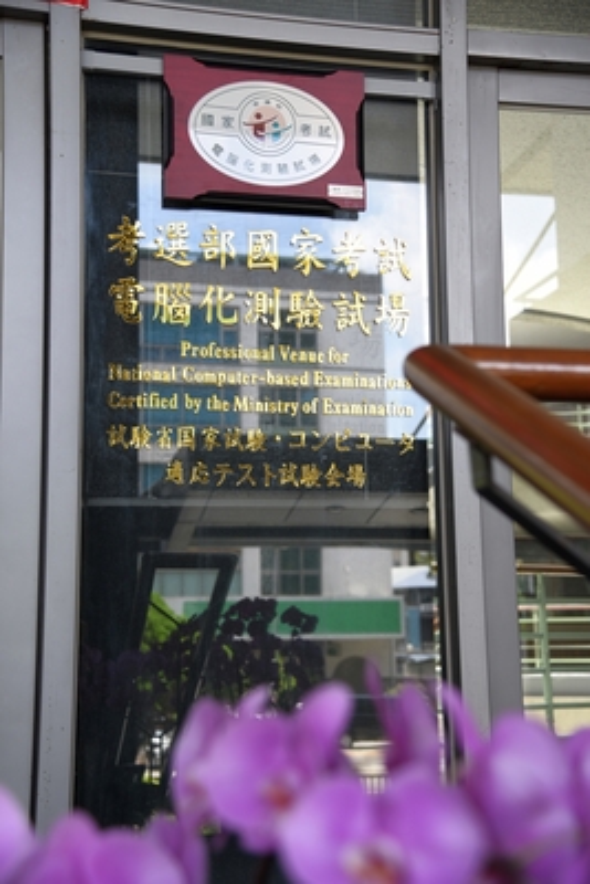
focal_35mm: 48
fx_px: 1179
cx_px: 295
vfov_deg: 41.1
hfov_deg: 28.1
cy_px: 442
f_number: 4
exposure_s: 1/125
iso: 180
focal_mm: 48
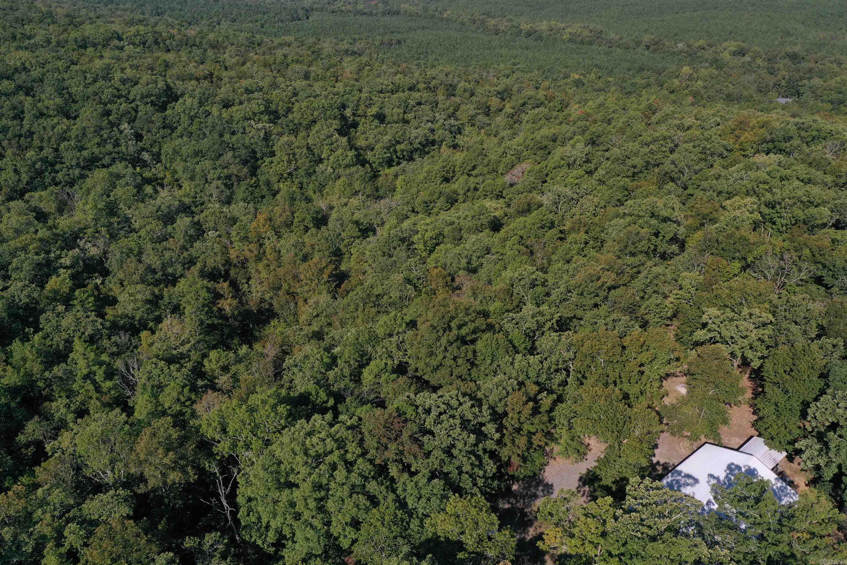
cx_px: 424
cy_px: 282
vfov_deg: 46.4
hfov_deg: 65.5
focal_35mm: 28
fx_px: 659
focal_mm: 10.26
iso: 100
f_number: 6.3
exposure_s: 1/500
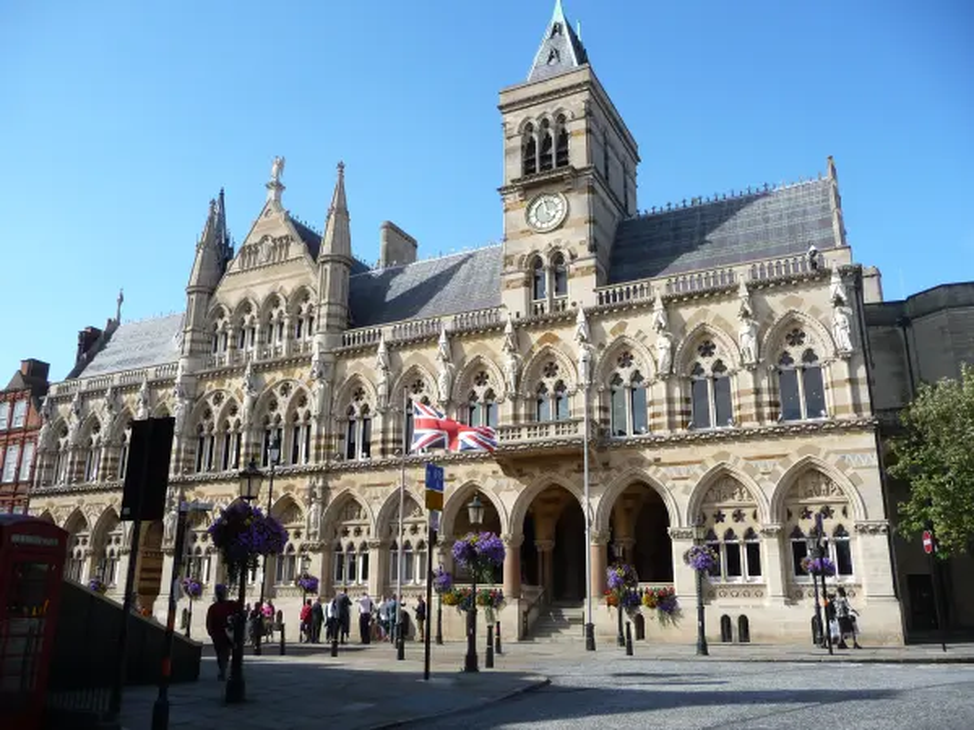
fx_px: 816
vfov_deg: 48.2
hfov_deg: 61.7
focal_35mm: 29
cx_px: 487
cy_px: 365
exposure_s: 1/640
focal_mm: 4.7
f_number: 3.3
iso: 100
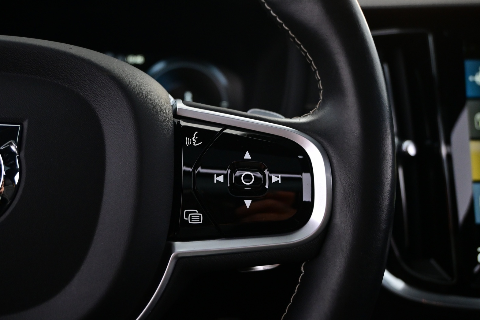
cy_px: 164
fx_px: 434
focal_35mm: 33
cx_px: 242
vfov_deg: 40.5
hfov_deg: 57.9
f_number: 4
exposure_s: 1/30
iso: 2000
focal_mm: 21
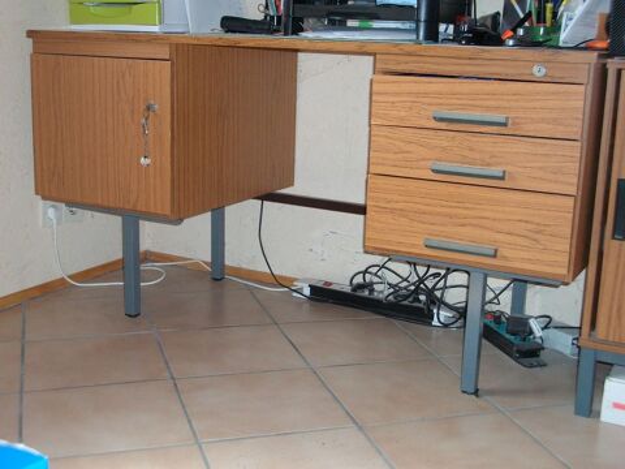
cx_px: 312
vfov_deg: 29.1
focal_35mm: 50
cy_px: 234
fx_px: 903
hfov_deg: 38.2
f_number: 3.6
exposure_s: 1/63.2
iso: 177
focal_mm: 8.8
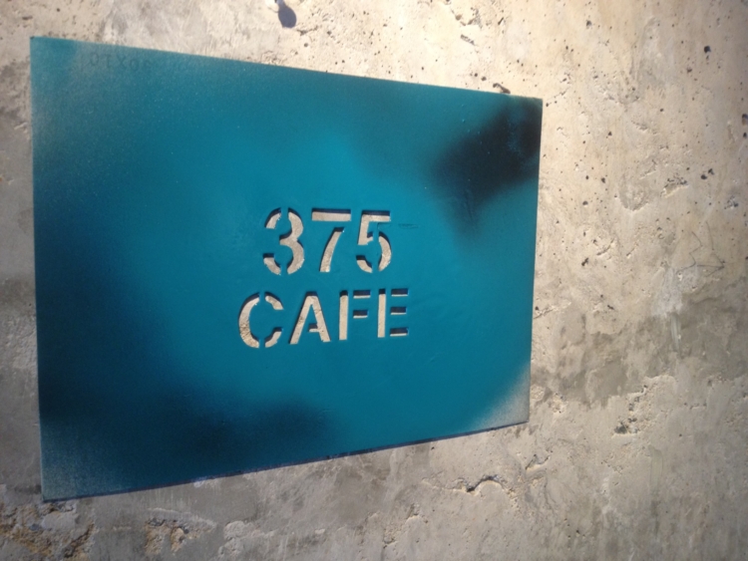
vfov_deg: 40.7
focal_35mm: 35
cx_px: 374
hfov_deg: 52.6
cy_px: 280
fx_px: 757
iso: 100
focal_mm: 4.28
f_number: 2.4
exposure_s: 1/20
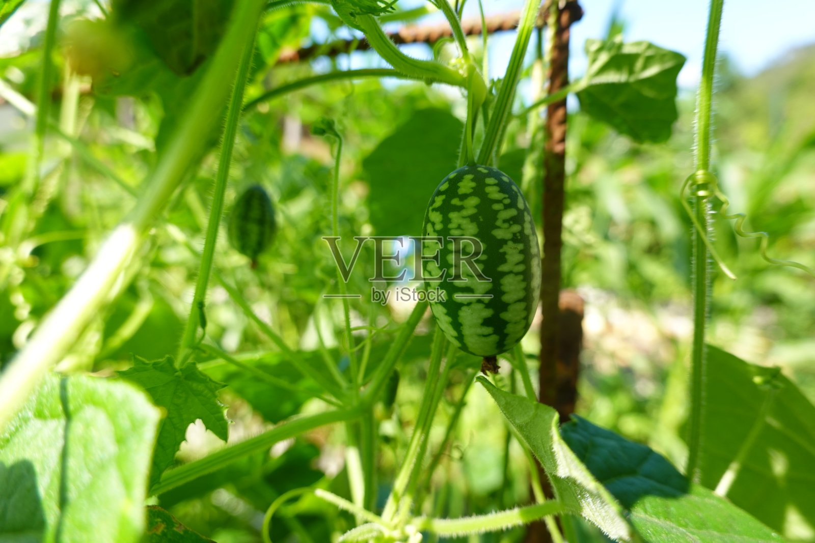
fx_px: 543
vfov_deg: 53.1
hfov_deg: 73.7
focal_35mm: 24
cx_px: 408
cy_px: 272
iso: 100
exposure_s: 1/200
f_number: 4
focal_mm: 9
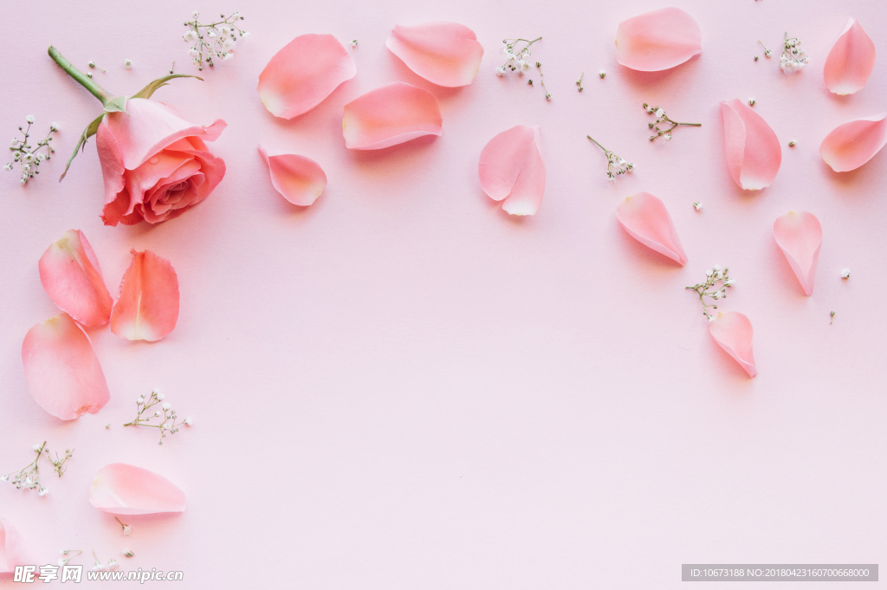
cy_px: 295
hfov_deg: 46.4
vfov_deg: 31.8
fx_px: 1034
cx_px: 444
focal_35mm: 42
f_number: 10
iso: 400
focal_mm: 28
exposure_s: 1/125
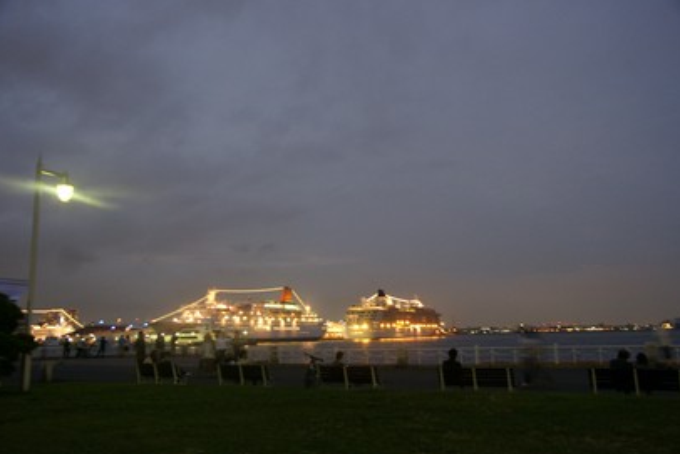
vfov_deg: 42.4
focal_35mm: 31
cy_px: 230
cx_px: 345
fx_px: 586
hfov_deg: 60.3
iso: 800
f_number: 4
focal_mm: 20
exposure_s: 1/2.5
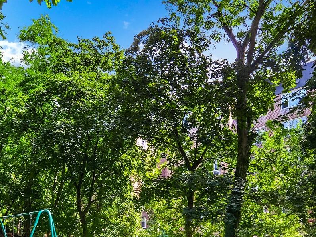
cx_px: 114
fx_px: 292
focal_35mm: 32
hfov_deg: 56.0
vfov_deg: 42.0
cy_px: 193
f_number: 7.1
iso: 200
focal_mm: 11
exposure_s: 1/80
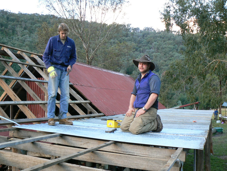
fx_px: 236
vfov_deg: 39.7
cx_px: 114
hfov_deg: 51.4
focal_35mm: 36
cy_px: 86
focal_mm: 6
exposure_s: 1/50
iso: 100
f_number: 2.8
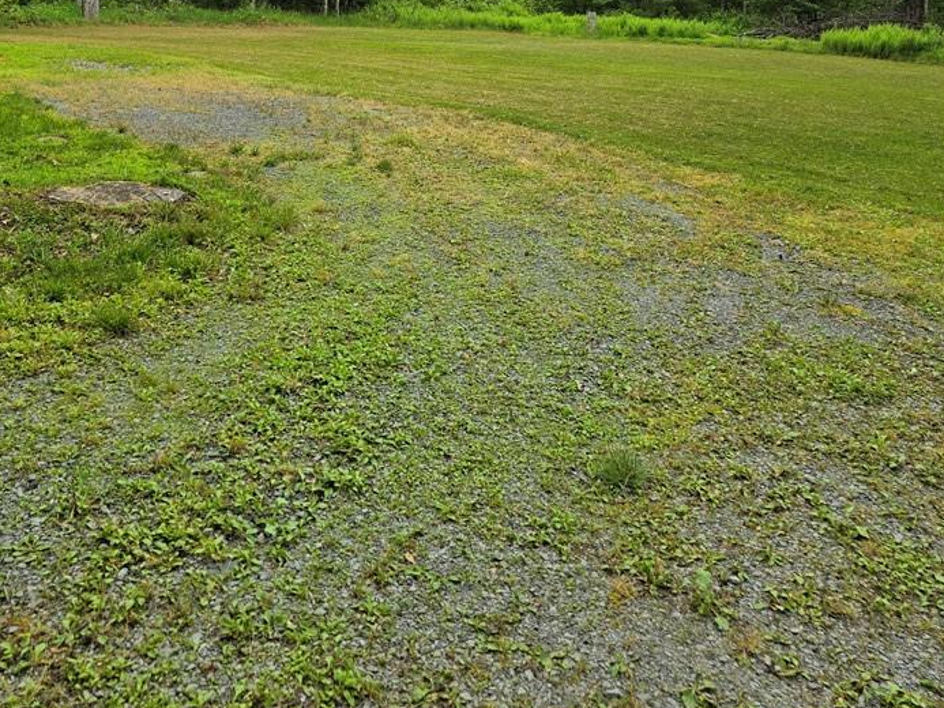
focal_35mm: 34
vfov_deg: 38.4
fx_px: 927
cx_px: 433
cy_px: 48
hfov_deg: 53.9
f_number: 1.7
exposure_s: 1/522
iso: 12
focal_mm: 6.3
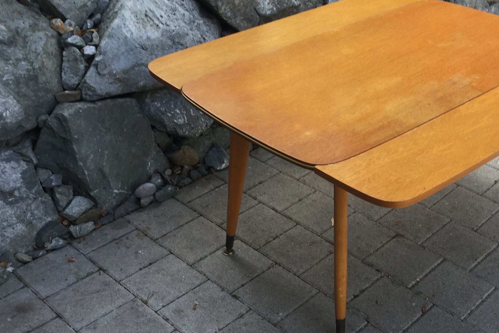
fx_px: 665
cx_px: 351
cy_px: 152
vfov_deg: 28.1
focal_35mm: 48
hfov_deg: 40.3
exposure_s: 1/100
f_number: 2.4
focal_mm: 3.3
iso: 25
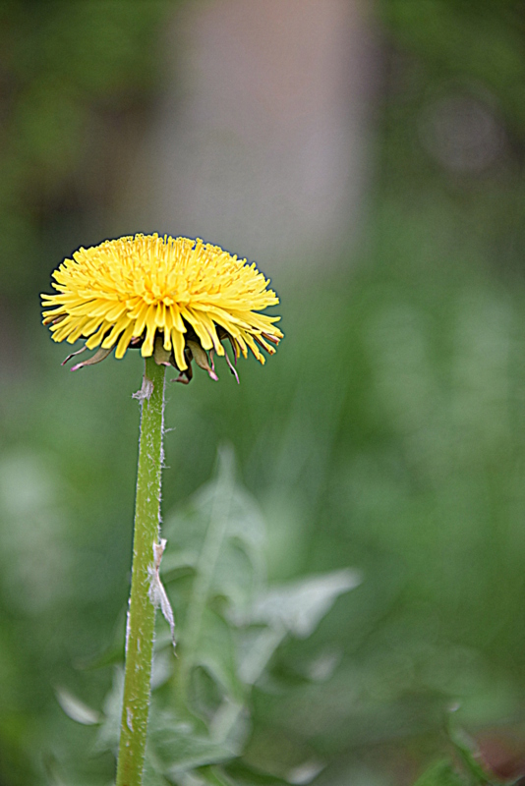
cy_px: 393
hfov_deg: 8.7
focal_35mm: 158
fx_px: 3442
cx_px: 262
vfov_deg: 13.0
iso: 400
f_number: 7.1
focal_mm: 105
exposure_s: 1/125
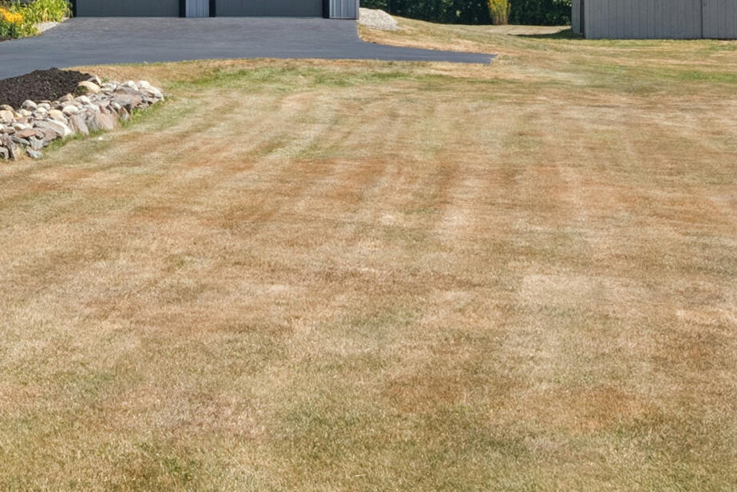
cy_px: -61
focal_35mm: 98
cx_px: -113
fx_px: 2007
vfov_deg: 13.7
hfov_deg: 19.7
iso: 320
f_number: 20
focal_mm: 30
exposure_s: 1/60
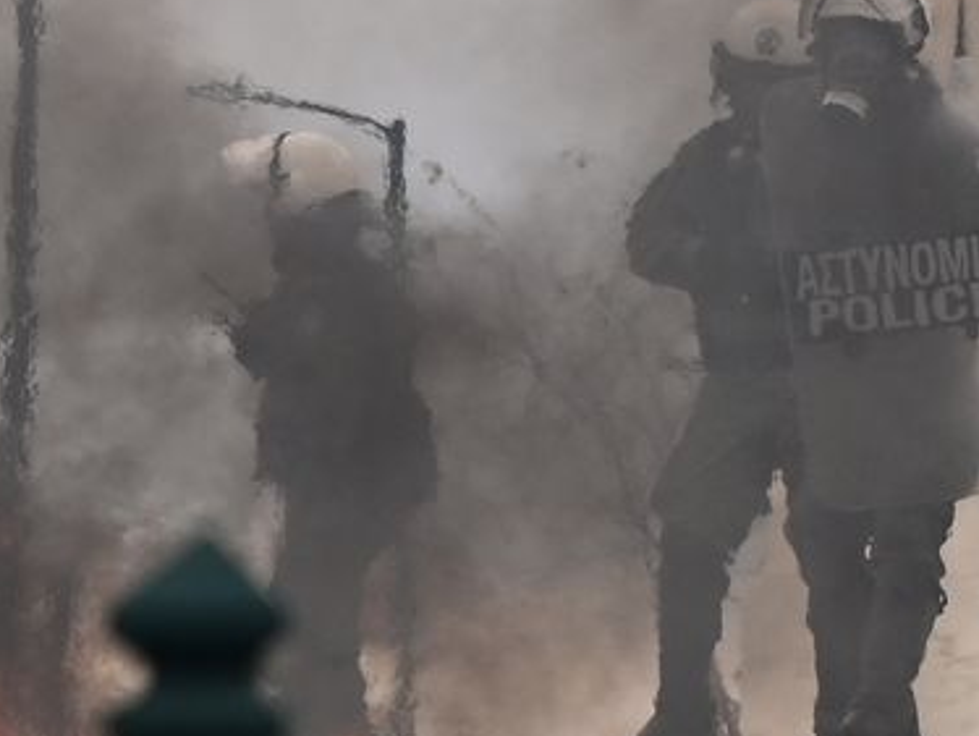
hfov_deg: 4.0
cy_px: 223
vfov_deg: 3.0
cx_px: 605
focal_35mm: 493
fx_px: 13952
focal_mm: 120
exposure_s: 1/1600
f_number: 5
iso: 640
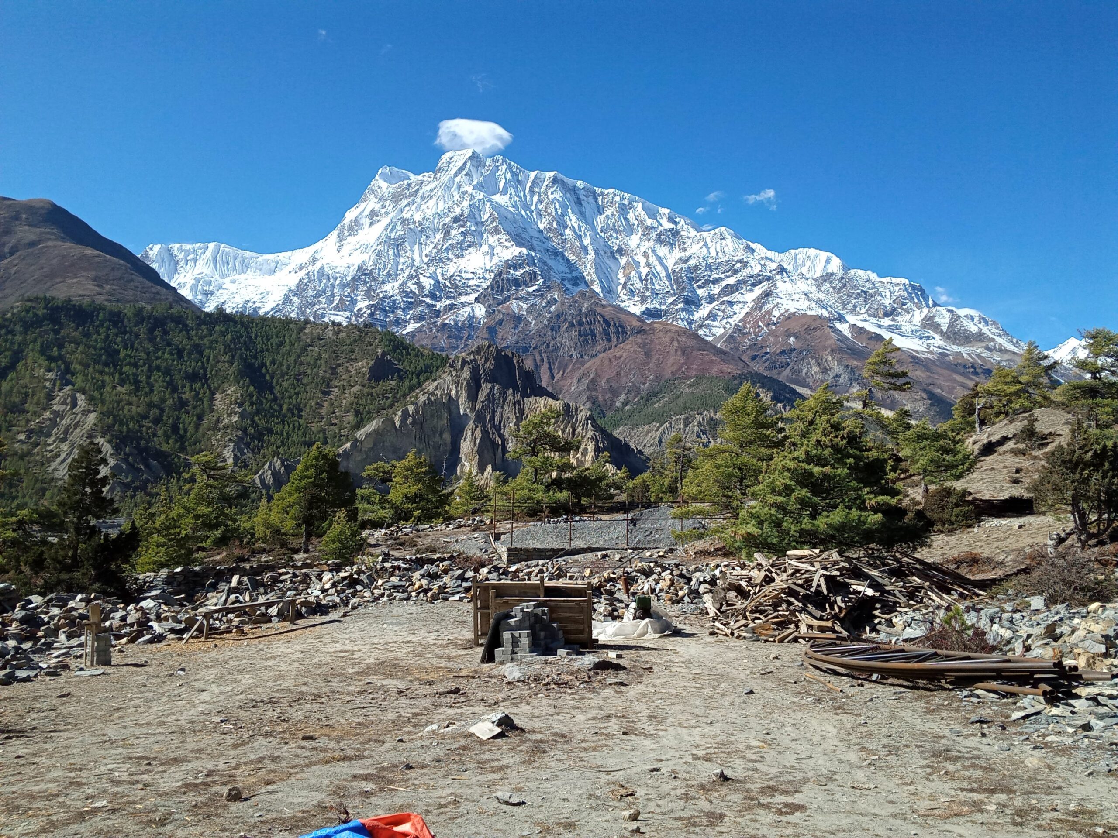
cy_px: 419
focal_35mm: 28
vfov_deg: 49.7
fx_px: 904
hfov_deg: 63.4
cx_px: 559
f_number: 2.2
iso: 122
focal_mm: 3.73
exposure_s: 1/2299
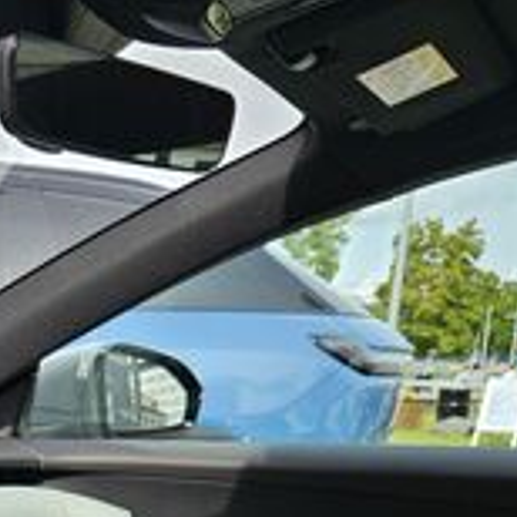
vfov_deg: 22.1
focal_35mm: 72
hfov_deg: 21.2
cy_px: 631
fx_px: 1217
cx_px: -195
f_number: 1.8
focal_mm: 5.4
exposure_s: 1/345
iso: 25
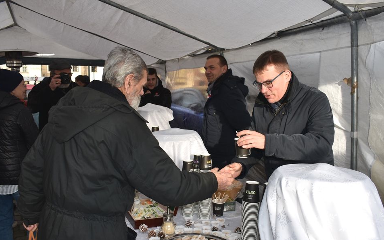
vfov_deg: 36.7
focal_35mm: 35
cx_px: 185
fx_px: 362
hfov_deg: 55.9
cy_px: 125
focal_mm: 21
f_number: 5.6
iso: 100
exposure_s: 1/200
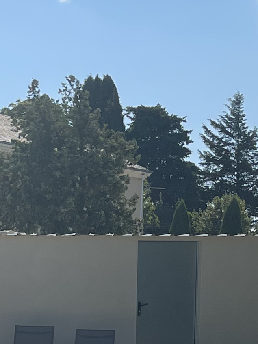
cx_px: -49
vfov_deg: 15.5
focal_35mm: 119
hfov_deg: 12.2
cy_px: 485
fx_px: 1183
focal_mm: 5.1
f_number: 1.6
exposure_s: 1/5917
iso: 32
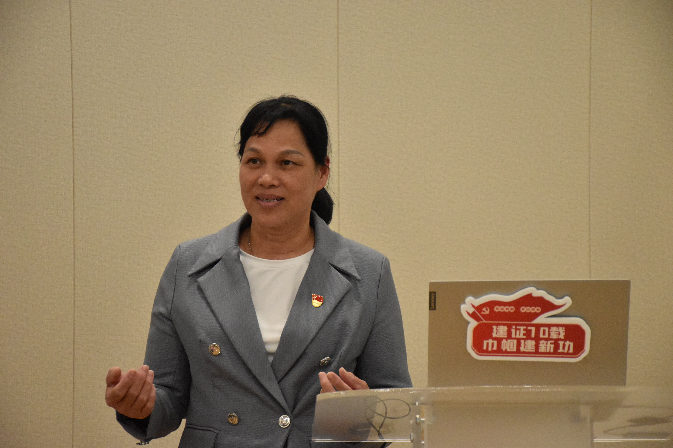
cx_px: 336
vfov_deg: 10.2
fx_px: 2524
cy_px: 224
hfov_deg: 15.2
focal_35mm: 135
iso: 5000
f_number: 6.3
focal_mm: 90
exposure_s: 1/160
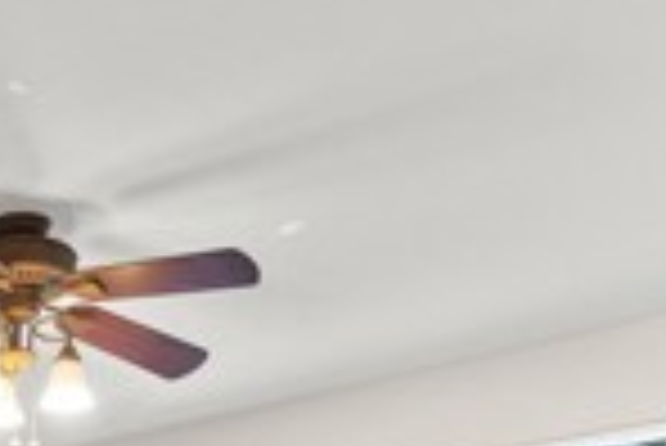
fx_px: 1318
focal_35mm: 71
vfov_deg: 16.4
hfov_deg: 25.0
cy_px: 784
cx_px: -171
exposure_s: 1/4
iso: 200
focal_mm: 16.5
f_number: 9
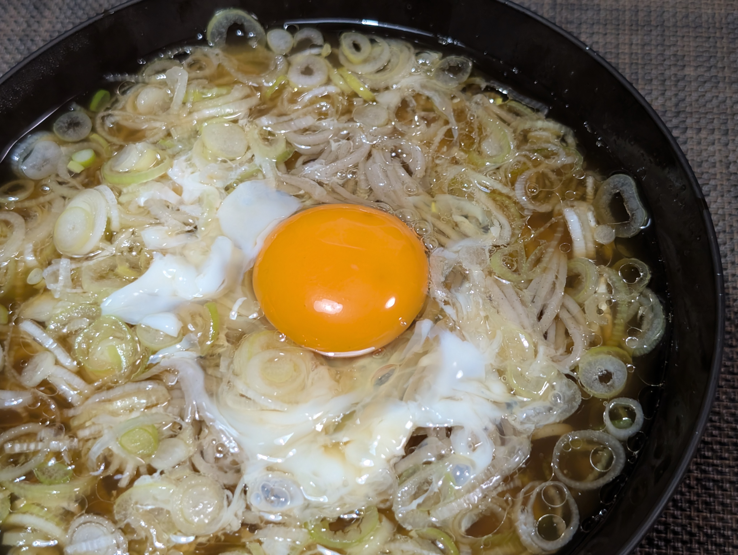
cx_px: 369
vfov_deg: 29.7
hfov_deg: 38.9
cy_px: 278
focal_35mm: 49
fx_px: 1046
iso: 303
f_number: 1.68
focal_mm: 6.9
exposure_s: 1/40.5
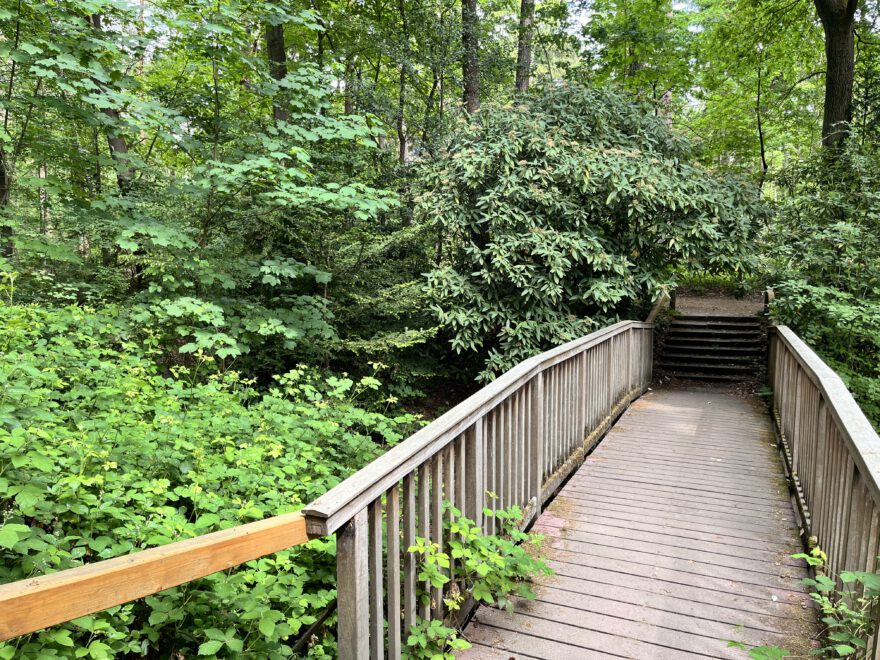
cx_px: 440
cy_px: 330
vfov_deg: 53.1
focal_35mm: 26
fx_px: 661
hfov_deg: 67.3
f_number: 1.6
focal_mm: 5.1
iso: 40
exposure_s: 1/122
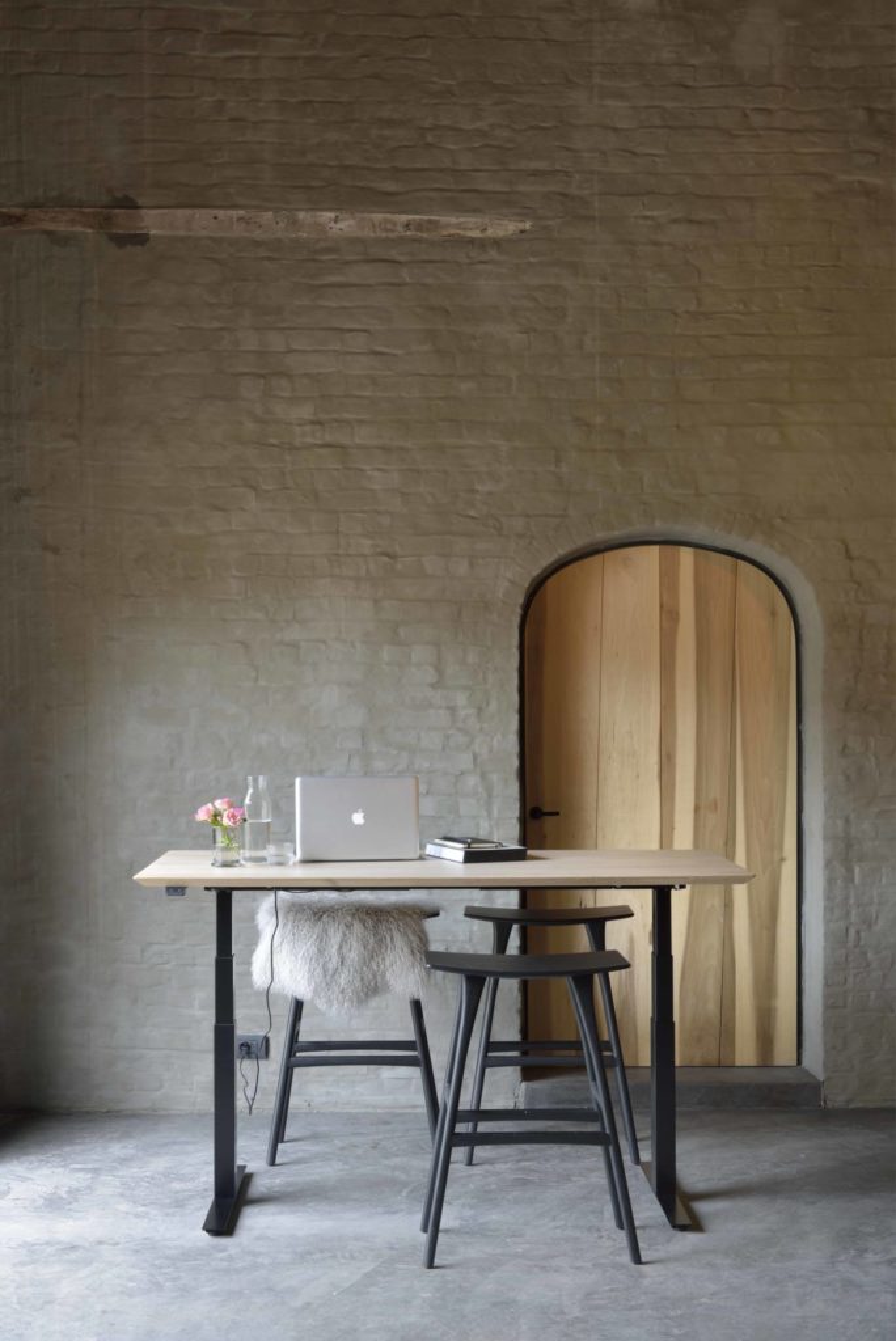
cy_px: 670
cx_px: 448
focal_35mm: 50
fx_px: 1864
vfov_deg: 39.6
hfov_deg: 27.0
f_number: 16
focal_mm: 50
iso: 100
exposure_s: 5
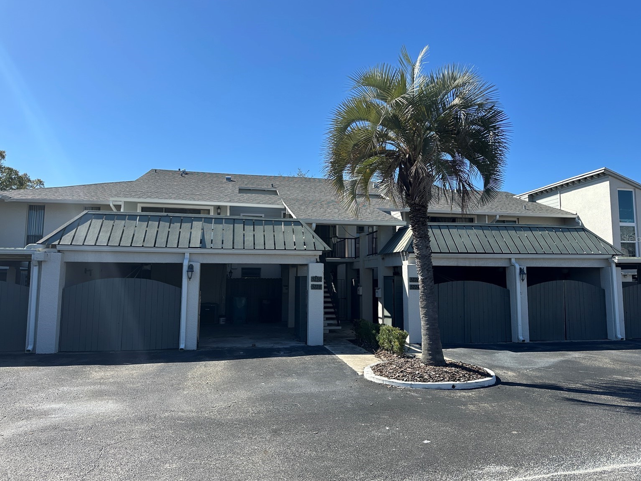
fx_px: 463
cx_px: 328
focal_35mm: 25
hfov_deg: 69.4
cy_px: 238
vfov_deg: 54.9
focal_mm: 6.86
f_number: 1.78
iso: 80
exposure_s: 1/3472
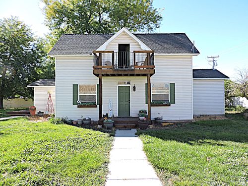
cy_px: 93
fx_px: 172
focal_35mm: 24
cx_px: 124
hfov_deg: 71.6
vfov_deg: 56.8
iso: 100
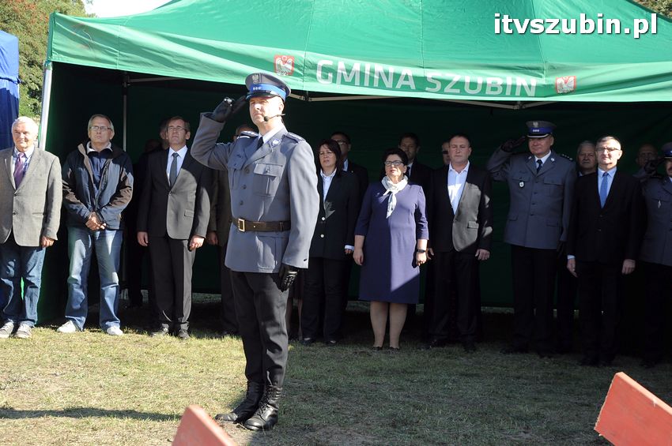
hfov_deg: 26.0
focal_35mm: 78
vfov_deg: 17.5
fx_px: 1455
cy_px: 223
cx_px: 336
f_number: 8
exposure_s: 1/250
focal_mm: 52
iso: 400
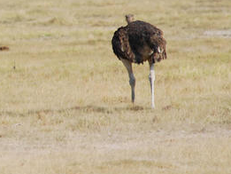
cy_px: 40
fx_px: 10335
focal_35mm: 1548
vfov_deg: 1.0
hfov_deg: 1.3
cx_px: -14
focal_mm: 400
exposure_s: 1/400
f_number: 6.3
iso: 100
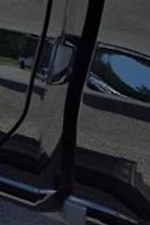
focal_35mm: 97
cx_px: -223
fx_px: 604
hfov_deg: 11.4
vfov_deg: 21.0
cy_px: 140
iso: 40
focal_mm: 3.58
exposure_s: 1/769
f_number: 1.9
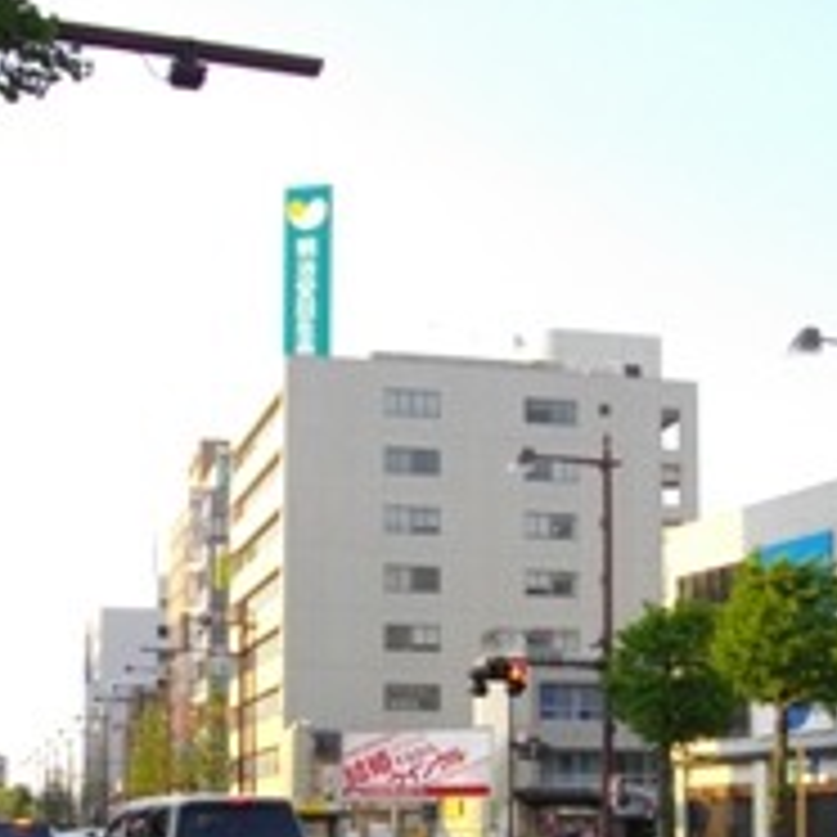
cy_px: 706
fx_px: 1860
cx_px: 572
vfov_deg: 24.8
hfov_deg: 25.2
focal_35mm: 68
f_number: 2.9
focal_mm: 5.7
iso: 100
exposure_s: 1/250
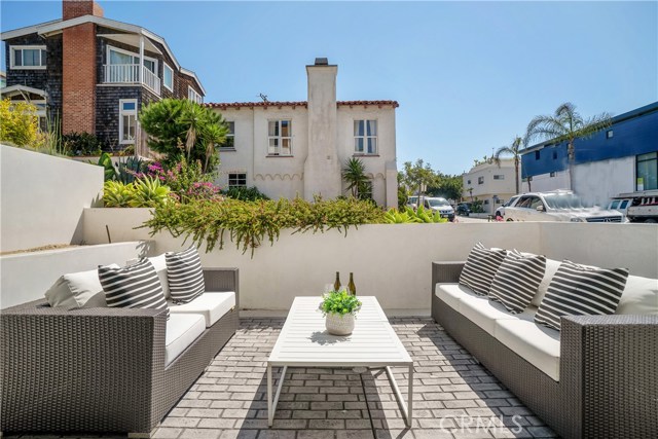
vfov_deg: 67.4
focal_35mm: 18
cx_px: 329
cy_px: 220
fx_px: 329
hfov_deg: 90.0
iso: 200
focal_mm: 18
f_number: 8
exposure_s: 1/5000
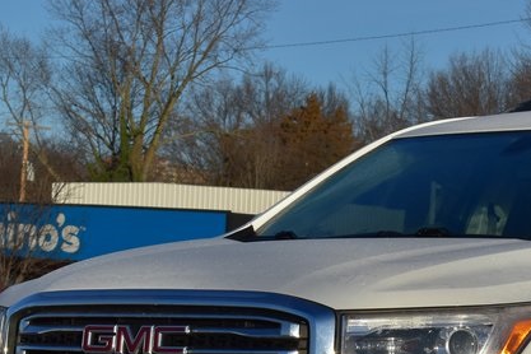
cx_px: 520
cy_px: 374
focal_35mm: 177
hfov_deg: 11.5
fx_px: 2611
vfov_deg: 7.7
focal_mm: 48
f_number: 11
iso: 200
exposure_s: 1/640
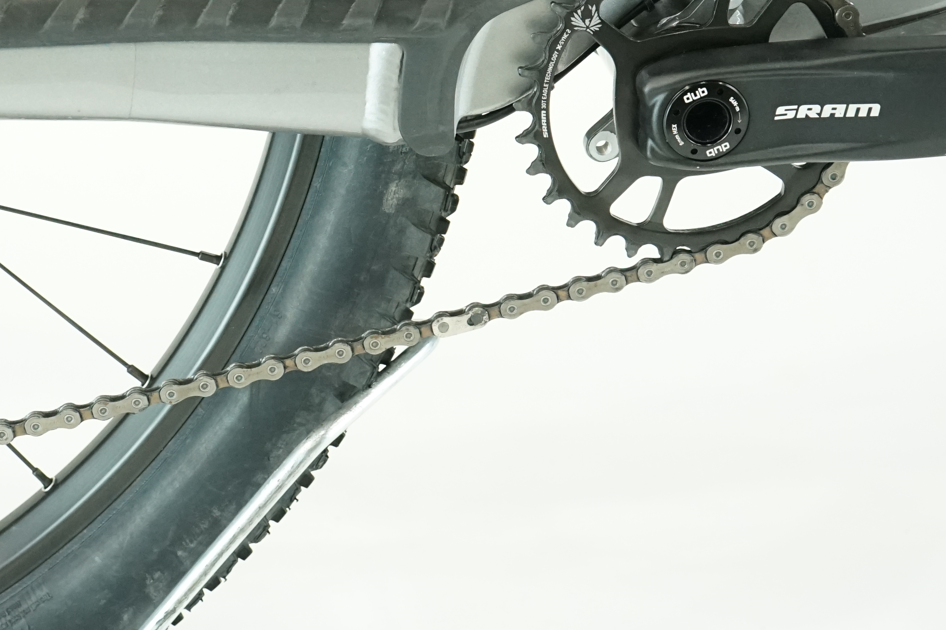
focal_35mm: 93
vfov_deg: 14.6
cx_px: 189
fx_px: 2444
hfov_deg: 21.6
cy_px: 75
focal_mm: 41
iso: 3200
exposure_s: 1/200
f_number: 5.6
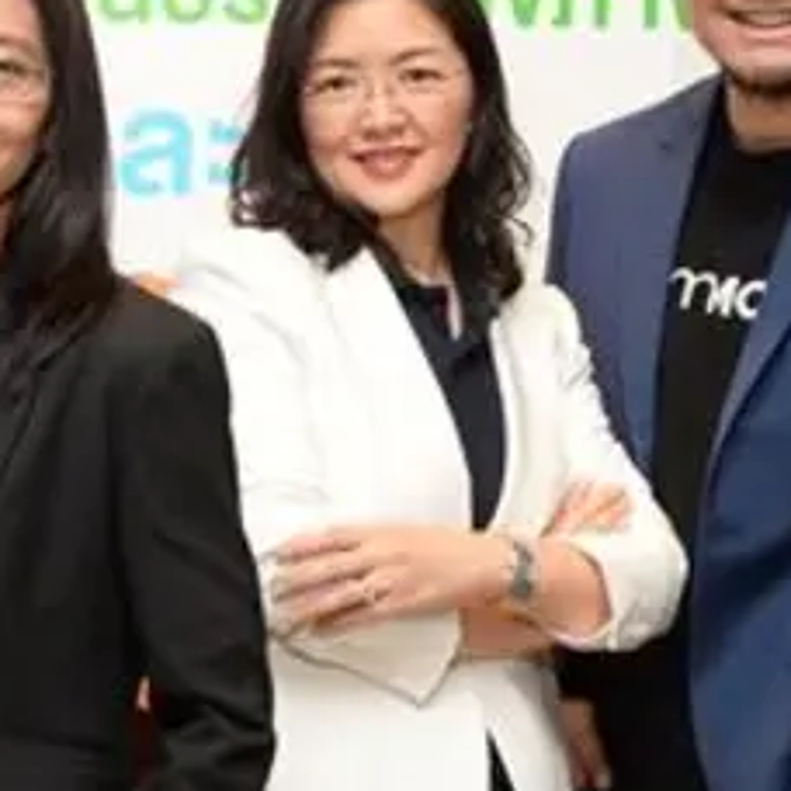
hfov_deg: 17.9
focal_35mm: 93
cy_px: 385
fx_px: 2404
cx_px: -118
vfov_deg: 18.7
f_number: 3.2
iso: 1600
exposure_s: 1/200
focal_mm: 32
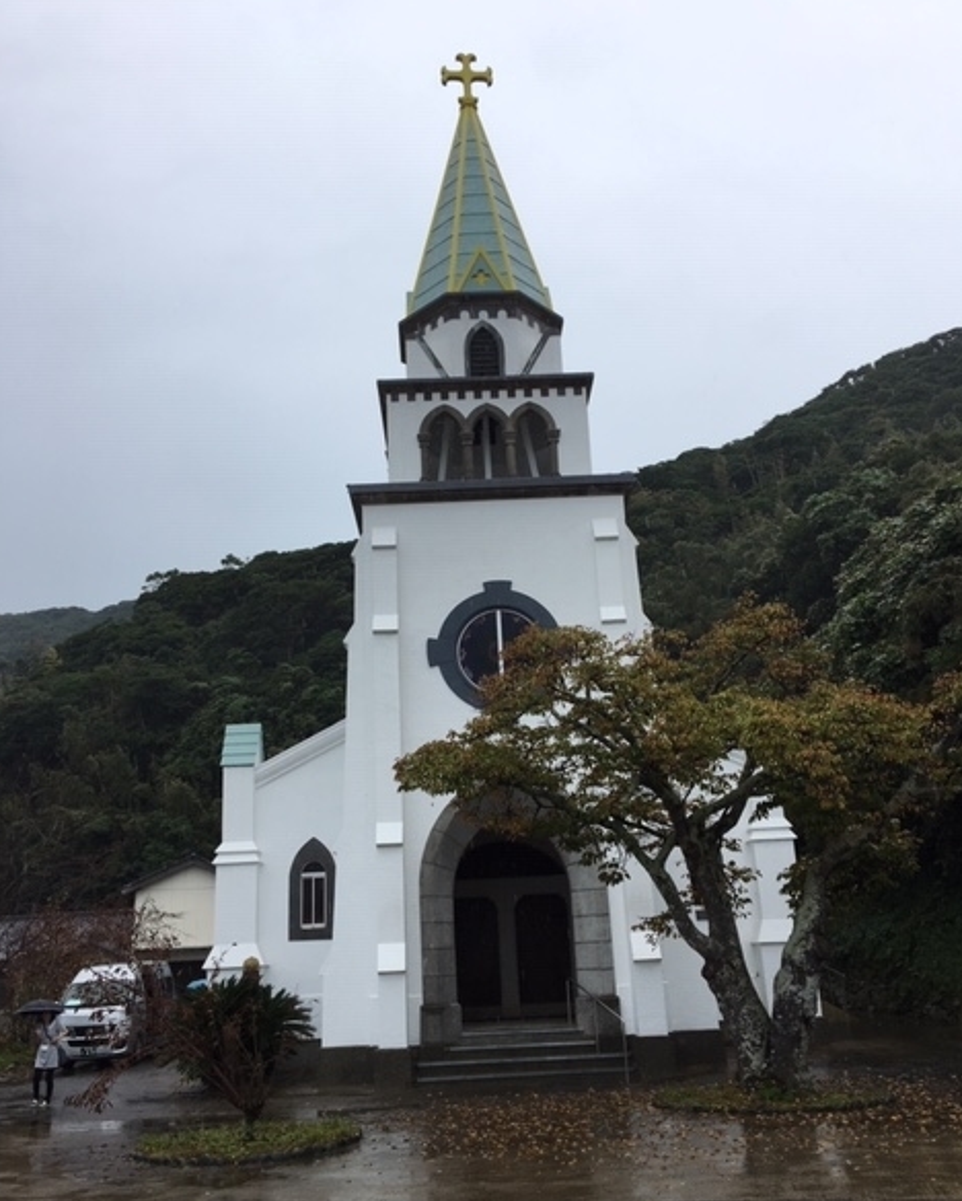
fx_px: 1102
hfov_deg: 47.2
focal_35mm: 31
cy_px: 648
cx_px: 483
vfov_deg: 57.1
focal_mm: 4.15
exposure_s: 1/519
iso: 25
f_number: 2.2
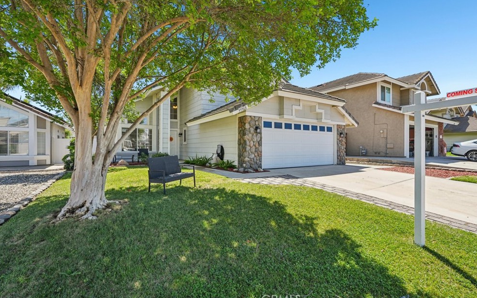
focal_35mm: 17
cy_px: 141
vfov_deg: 68.0
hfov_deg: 94.3
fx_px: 221
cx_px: 248
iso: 400
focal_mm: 16
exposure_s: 1/250
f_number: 8
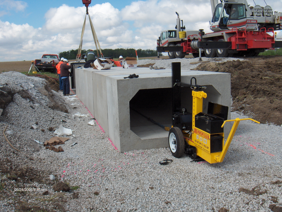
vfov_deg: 36.9
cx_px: 141
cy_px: 106
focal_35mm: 39
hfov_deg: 47.8
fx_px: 318
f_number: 4.8
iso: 100
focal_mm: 8
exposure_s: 1/952
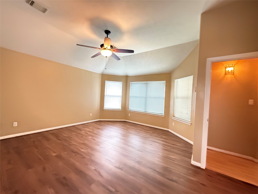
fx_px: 104
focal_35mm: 14
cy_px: 97
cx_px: 129
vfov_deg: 85.7
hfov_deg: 102.1
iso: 1250
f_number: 2.2
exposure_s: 1/40
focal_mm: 2.22
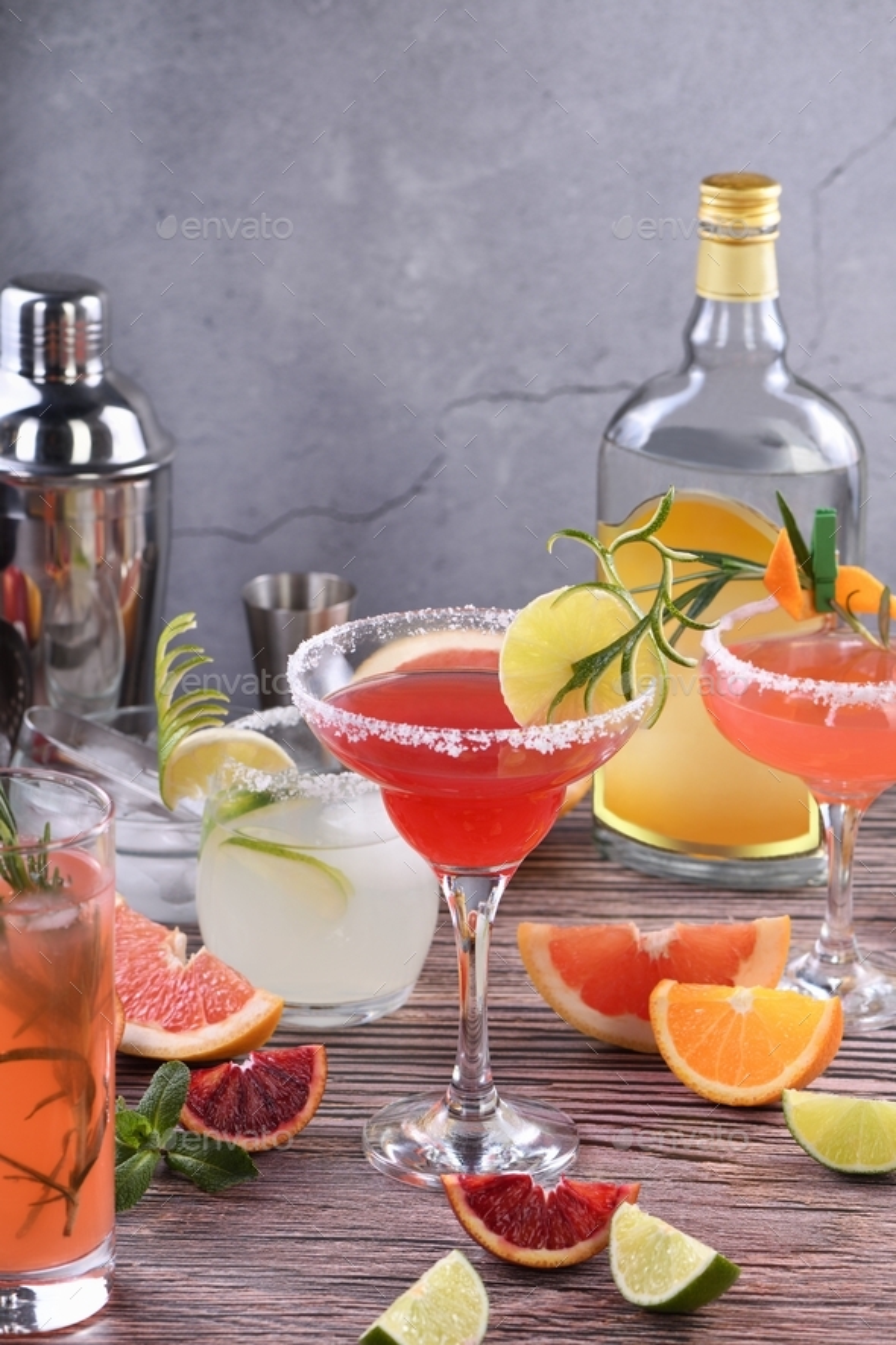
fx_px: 3920
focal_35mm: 105
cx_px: 448
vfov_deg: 19.5
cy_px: 672
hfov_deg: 13.0
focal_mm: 105
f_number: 11
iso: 64
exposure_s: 1/60
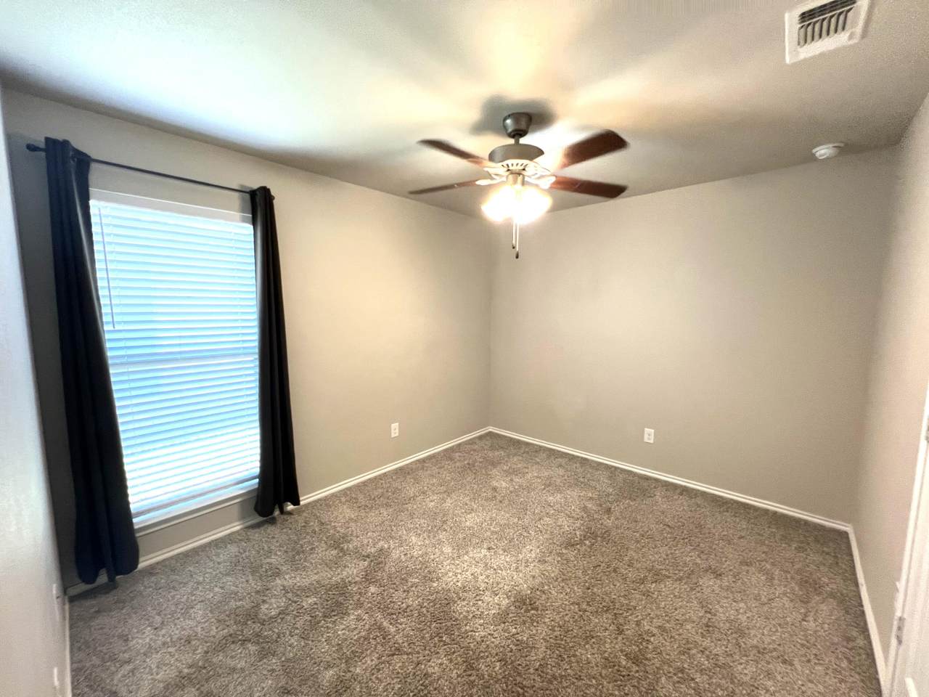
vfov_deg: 89.9
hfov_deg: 106.2
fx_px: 349
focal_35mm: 13
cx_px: 464
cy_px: 348
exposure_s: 1/60
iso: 200
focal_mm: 1.57
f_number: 1.8
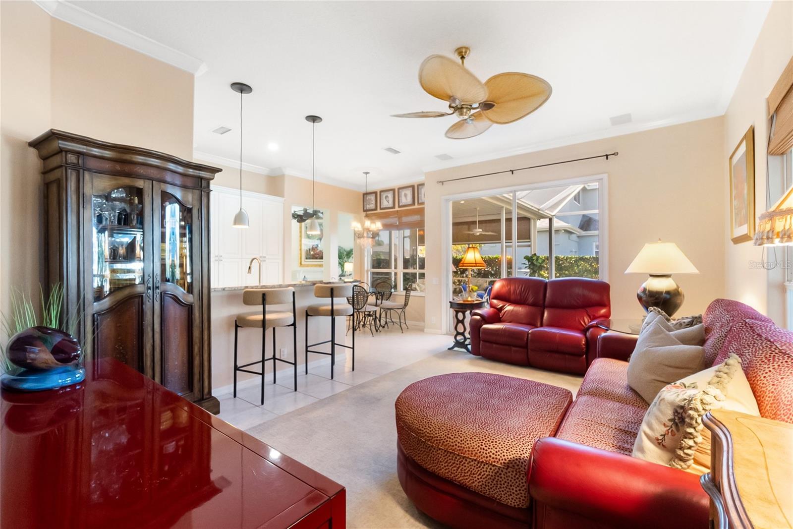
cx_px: 396
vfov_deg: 77.3
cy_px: 264
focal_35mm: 15
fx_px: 330
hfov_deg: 100.4
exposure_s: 1/30
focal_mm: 10
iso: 2500
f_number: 8
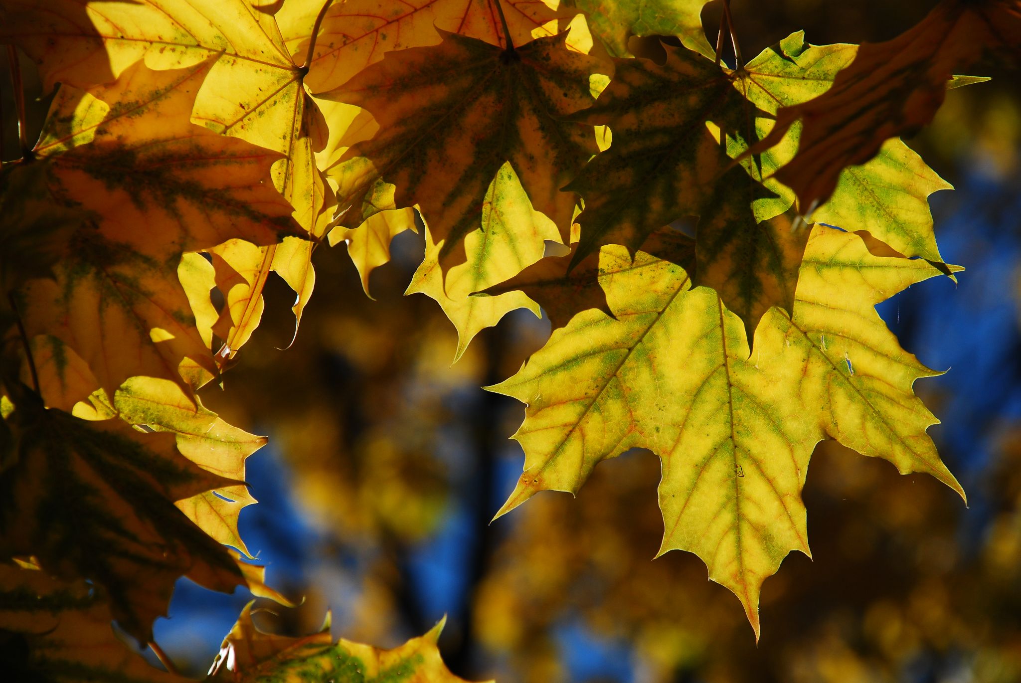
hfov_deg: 10.1
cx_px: 510
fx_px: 5749
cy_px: 342
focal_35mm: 202
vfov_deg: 6.8
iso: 200
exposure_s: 1/1000
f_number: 8
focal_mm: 135
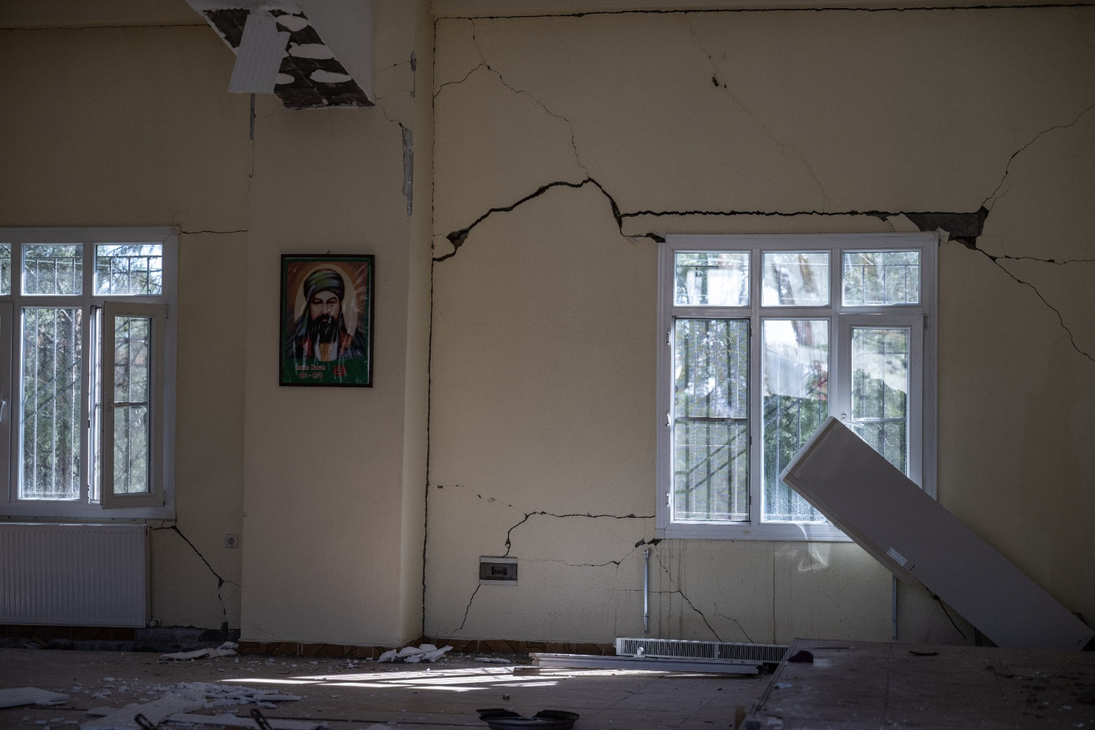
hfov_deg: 28.8
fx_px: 2129
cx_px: 548
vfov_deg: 19.5
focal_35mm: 70
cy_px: 365
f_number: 2.8
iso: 320
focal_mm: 70
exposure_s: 1/800
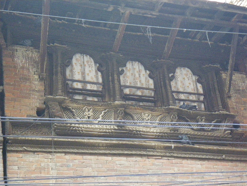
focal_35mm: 77
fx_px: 550
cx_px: 124
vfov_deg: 19.1
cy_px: 93
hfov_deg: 25.3
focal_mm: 13.7
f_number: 4.8
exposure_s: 1/100
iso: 800
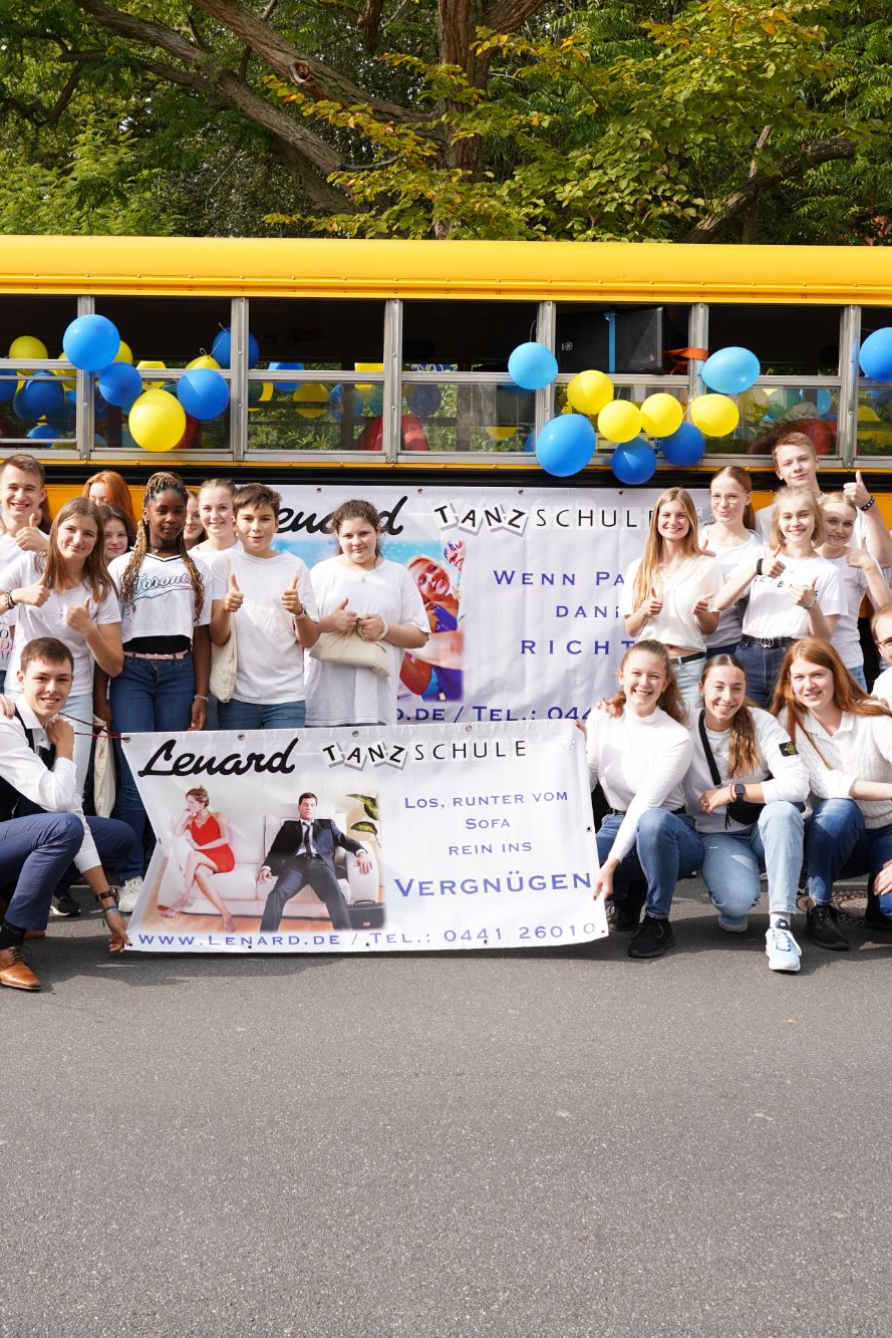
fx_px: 1598
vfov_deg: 45.4
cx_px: 230
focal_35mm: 43
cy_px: 654
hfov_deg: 30.7
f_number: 6.3
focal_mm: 28
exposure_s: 1/250
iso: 200
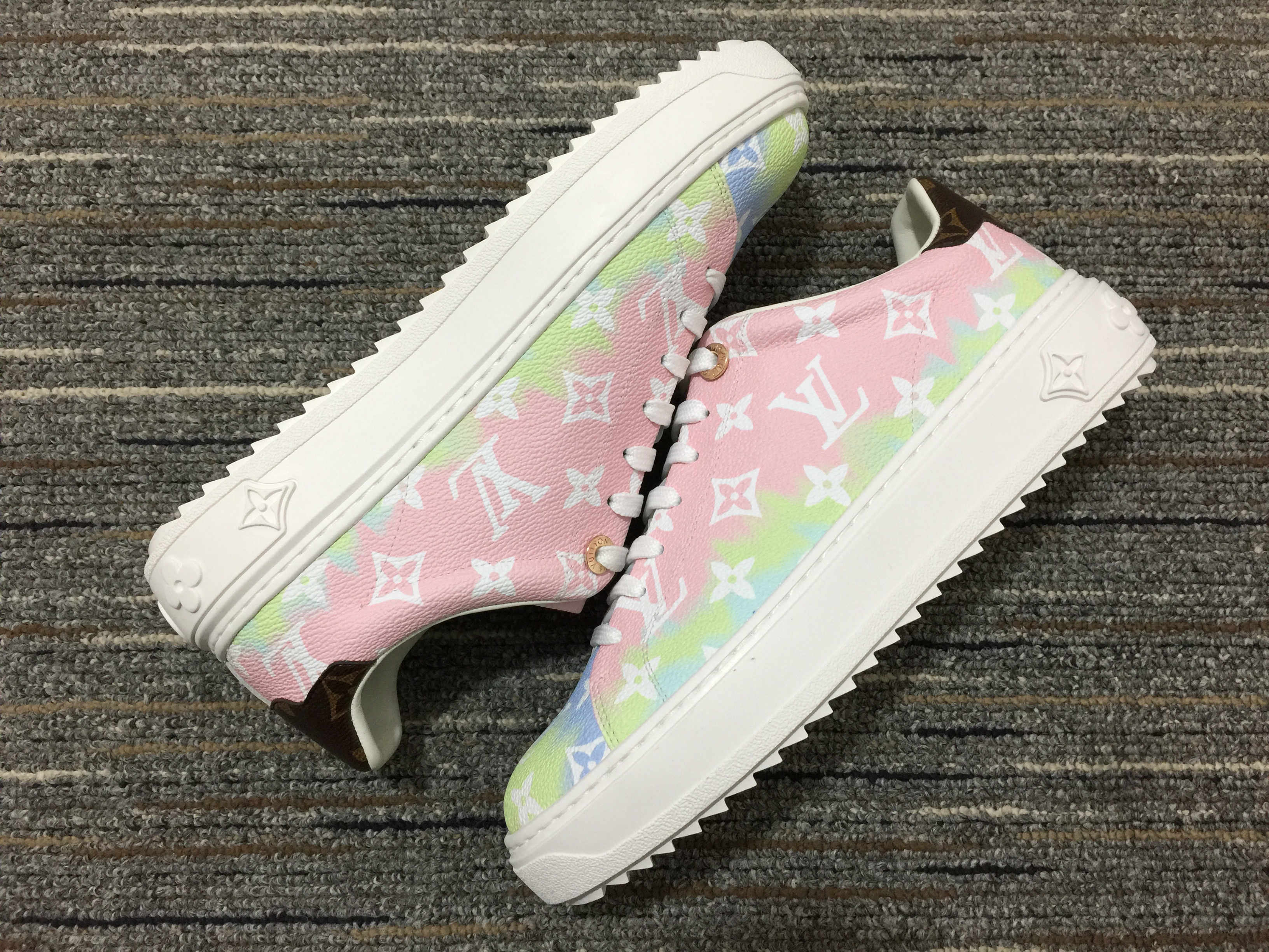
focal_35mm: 29
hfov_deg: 61.7
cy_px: 476
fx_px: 1063
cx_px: 634
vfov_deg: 48.2
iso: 80
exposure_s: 1/33
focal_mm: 4.15
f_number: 2.2
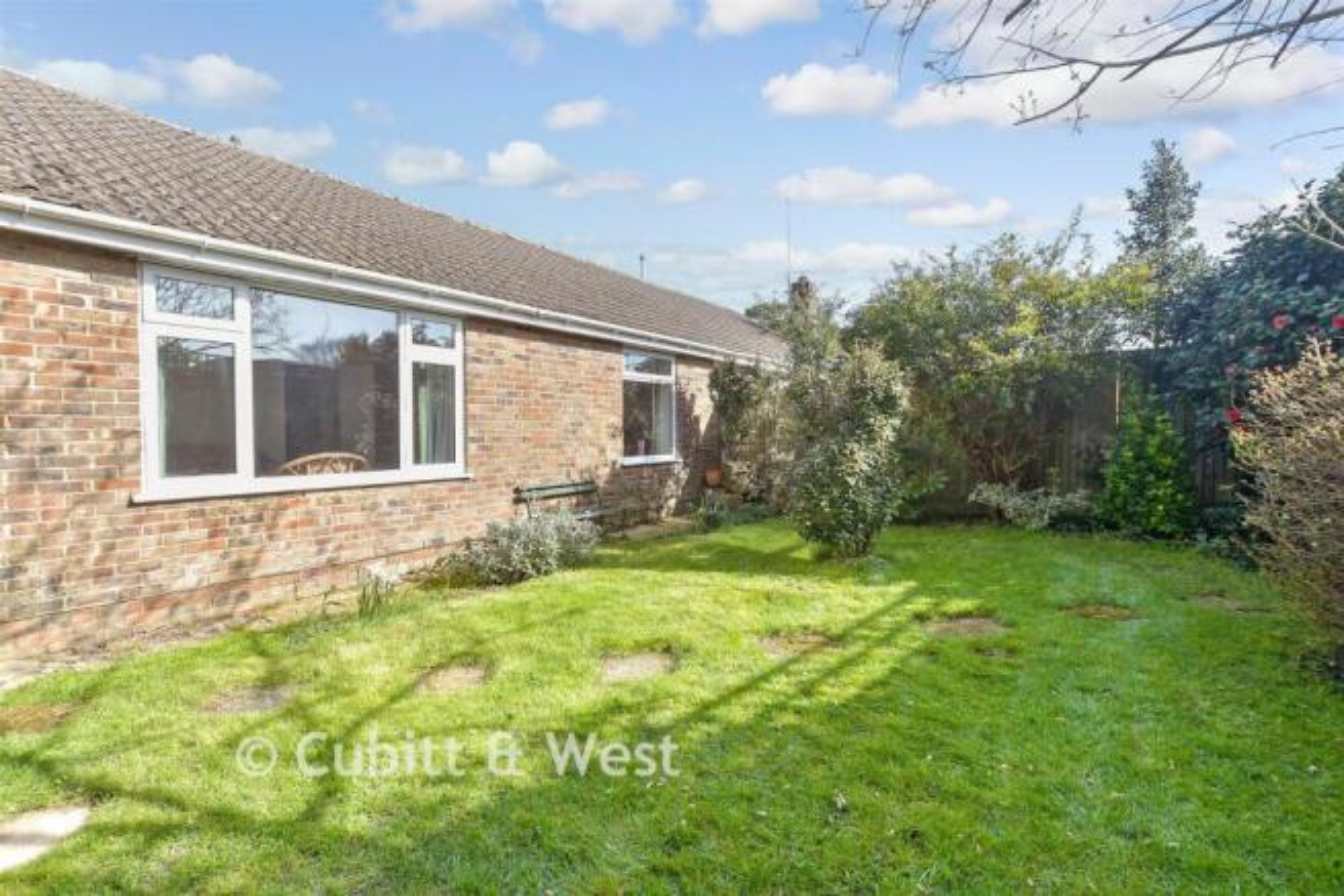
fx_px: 560
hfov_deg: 100.4
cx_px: 672
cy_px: 448
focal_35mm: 15
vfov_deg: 77.4
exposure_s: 1/125
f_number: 8
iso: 160
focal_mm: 10
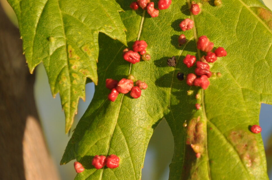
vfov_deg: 3.3
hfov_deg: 5.0
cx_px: 216
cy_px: 64
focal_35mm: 416
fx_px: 3142
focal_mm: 105
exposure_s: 1/200
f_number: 8
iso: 200
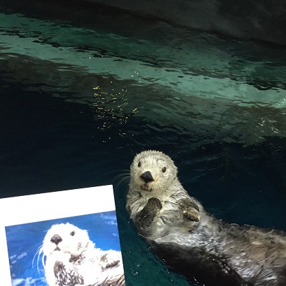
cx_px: 140
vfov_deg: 44.6
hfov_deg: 44.9
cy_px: 177
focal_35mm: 37
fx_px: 346
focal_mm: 4.15
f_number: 2.2
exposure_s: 1/30
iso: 160
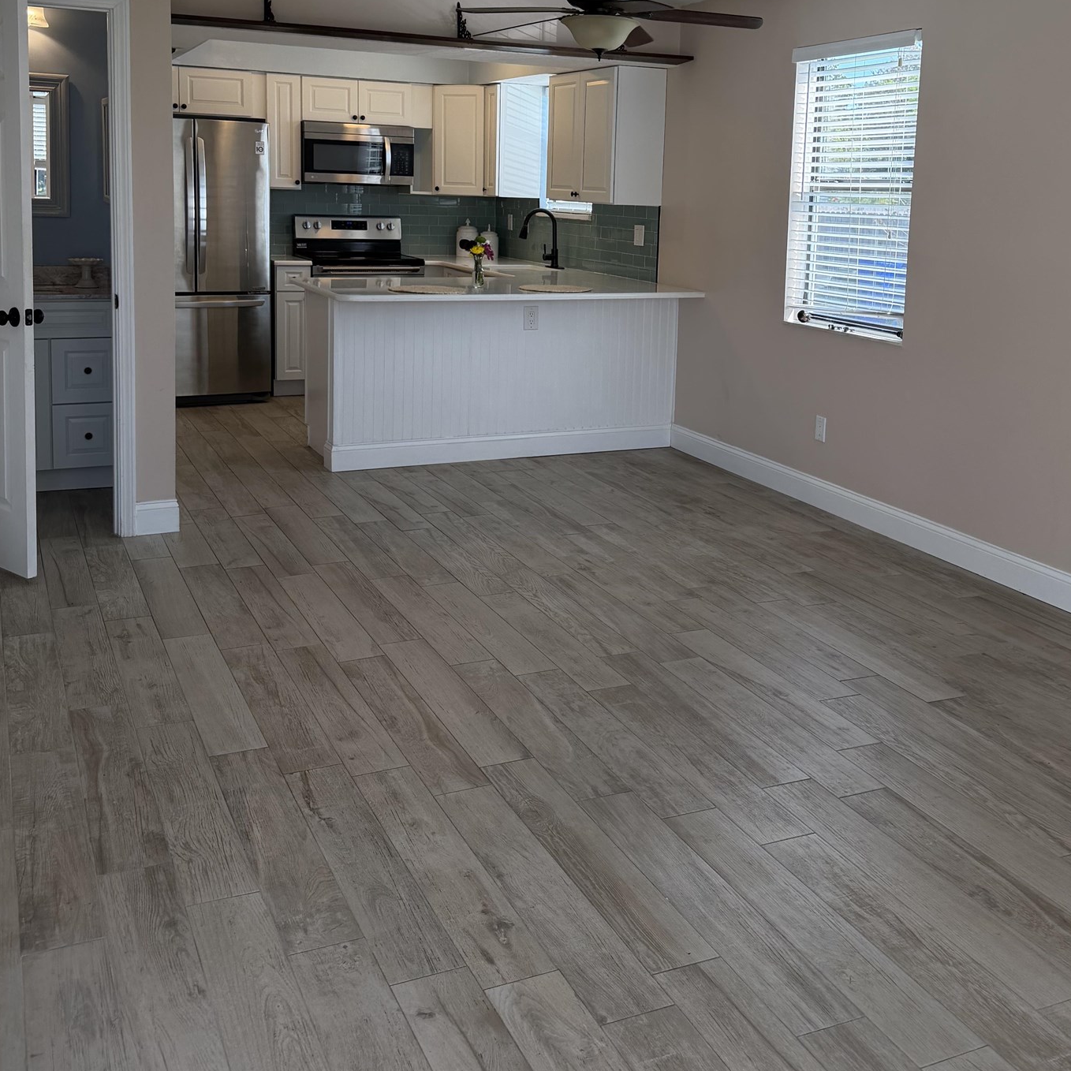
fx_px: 1260
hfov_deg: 45.9
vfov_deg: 45.1
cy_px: 330
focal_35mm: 36
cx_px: 602
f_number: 1.78
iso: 100
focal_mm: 6.76
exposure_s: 1/535
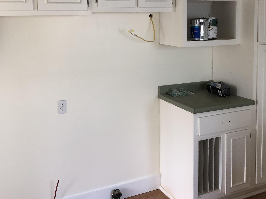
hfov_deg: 41.0
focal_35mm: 46
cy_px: 49
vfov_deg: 31.0
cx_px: 163
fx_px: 354
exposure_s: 1/30
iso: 25
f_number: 1.8
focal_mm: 3.99
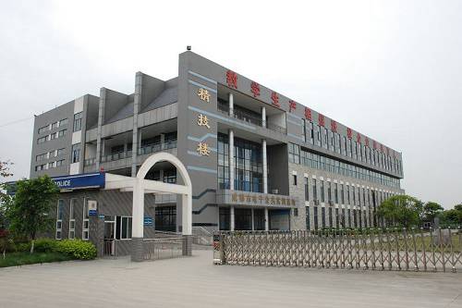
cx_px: 231
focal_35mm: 30
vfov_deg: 43.6
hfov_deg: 61.9
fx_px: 385
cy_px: 154
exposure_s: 1/320
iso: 800
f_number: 9
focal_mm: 20
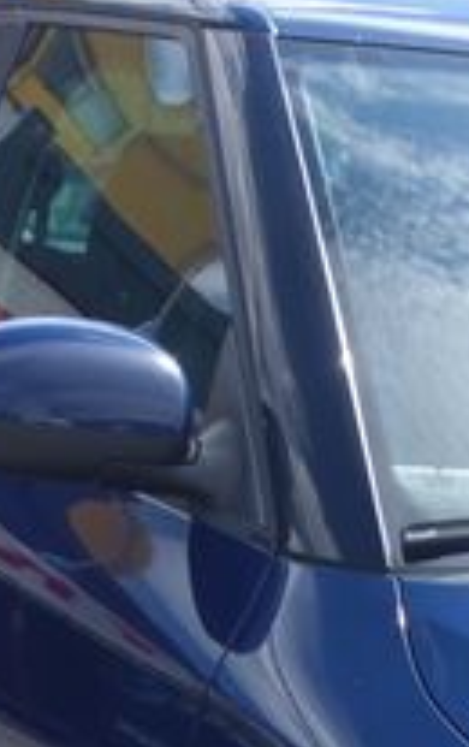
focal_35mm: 141
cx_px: 815
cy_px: 890
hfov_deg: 9.0
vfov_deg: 14.4
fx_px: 2874
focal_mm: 10.4
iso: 125
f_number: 1.8
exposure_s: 1/2000
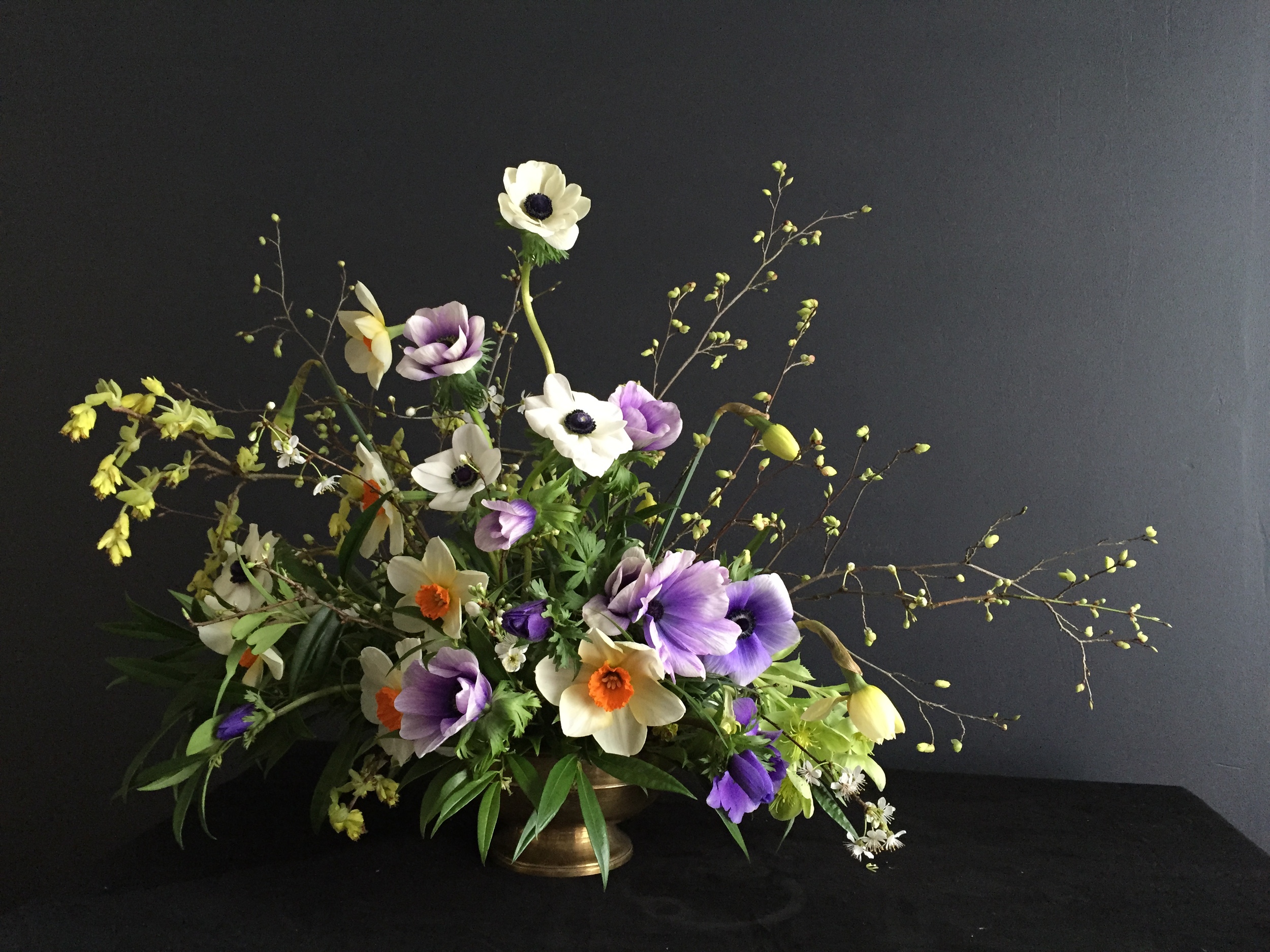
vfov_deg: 48.2
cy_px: 476
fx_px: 1064
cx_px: 635
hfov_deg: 61.7
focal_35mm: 29
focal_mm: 4.15
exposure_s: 1/30
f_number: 2.2
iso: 200
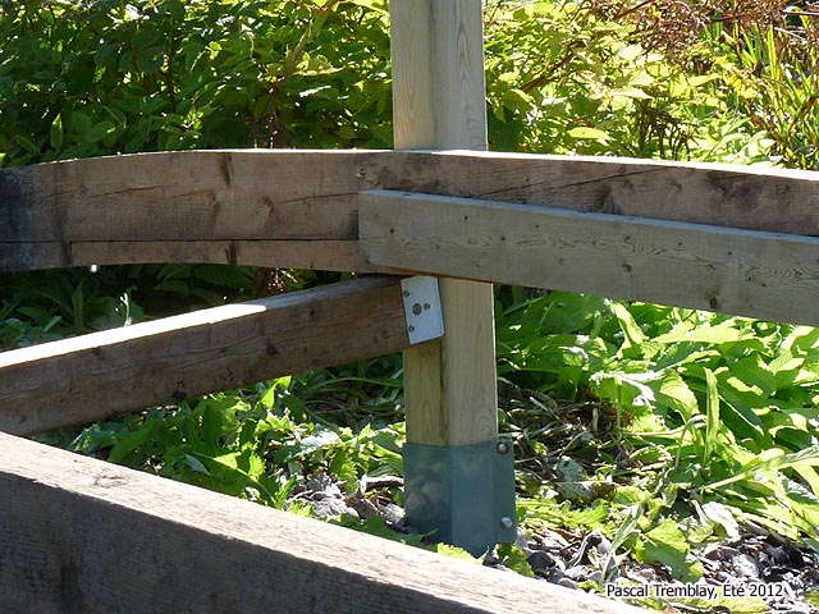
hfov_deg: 16.0
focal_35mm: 123
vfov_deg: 12.0
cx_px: 410
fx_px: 2910
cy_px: 307
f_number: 4.5
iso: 125
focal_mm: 12.4
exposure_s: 1/320
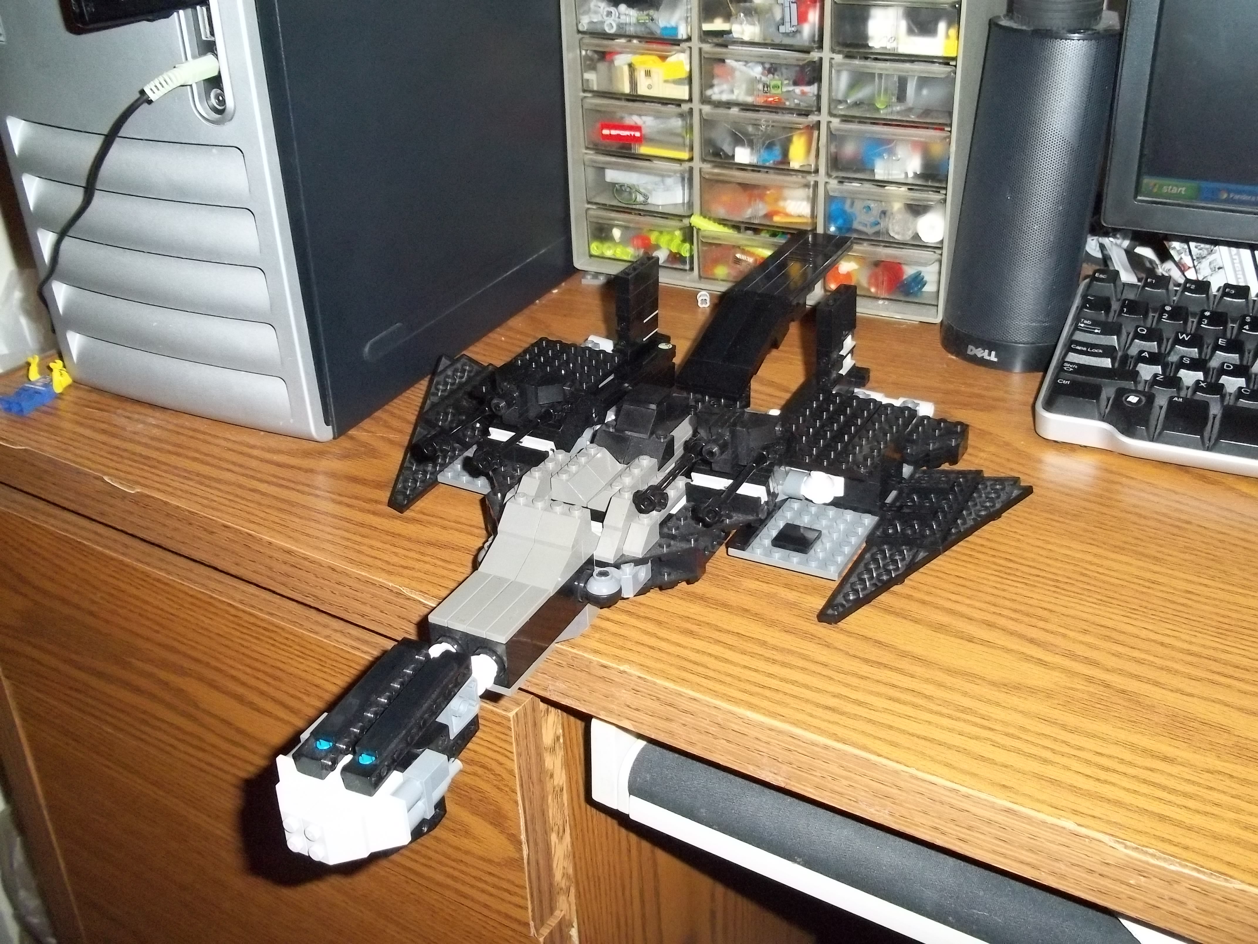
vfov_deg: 39.7
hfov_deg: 51.4
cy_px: 472
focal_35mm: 36
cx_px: 629
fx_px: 1308
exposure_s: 1/60
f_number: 3.1
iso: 320
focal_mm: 6.5
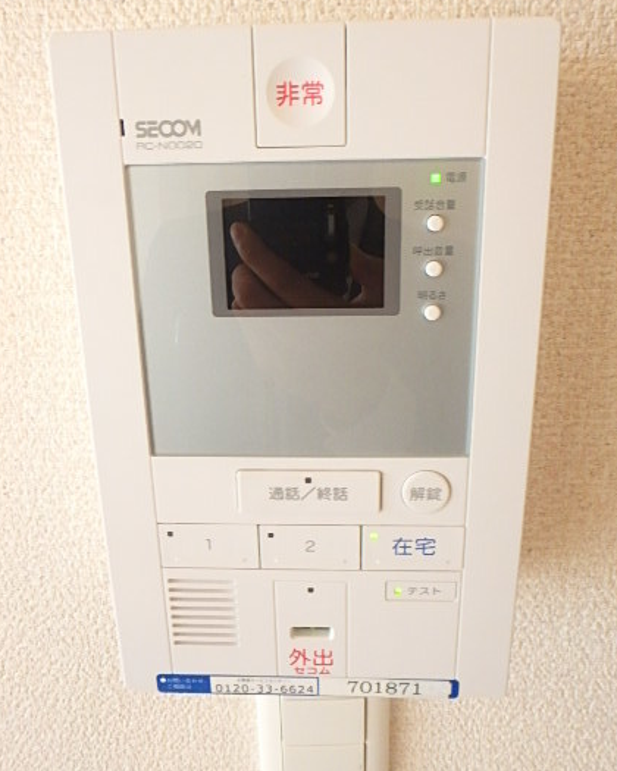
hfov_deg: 56.8
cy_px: 307
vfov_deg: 67.4
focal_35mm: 25
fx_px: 571
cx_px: 298
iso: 500
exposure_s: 1/30
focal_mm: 3.7
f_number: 3.5
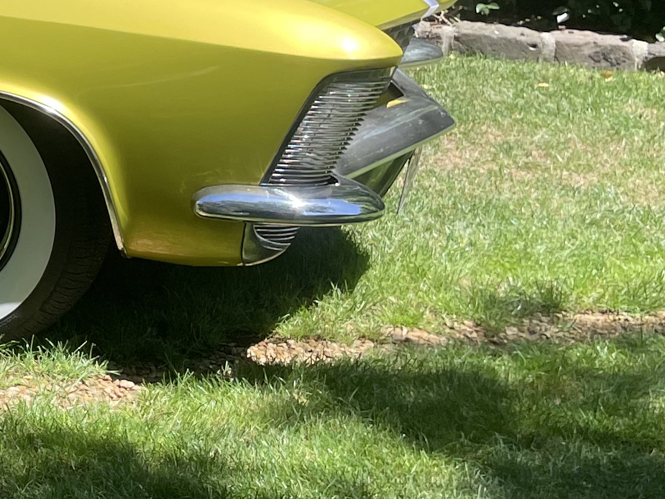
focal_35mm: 101
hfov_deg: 16.9
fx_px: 1940
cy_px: 40
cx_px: -444
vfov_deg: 14.5
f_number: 1.6
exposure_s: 1/1125
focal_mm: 4.2
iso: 32
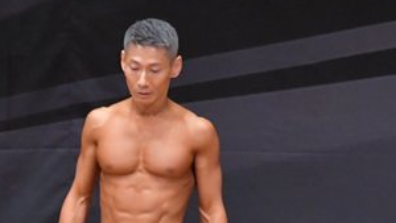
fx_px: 8529
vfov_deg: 1.5
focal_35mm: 812
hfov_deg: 2.7
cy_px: 284
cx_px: 141
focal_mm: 200
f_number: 5.6
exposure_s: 1/400
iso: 6400
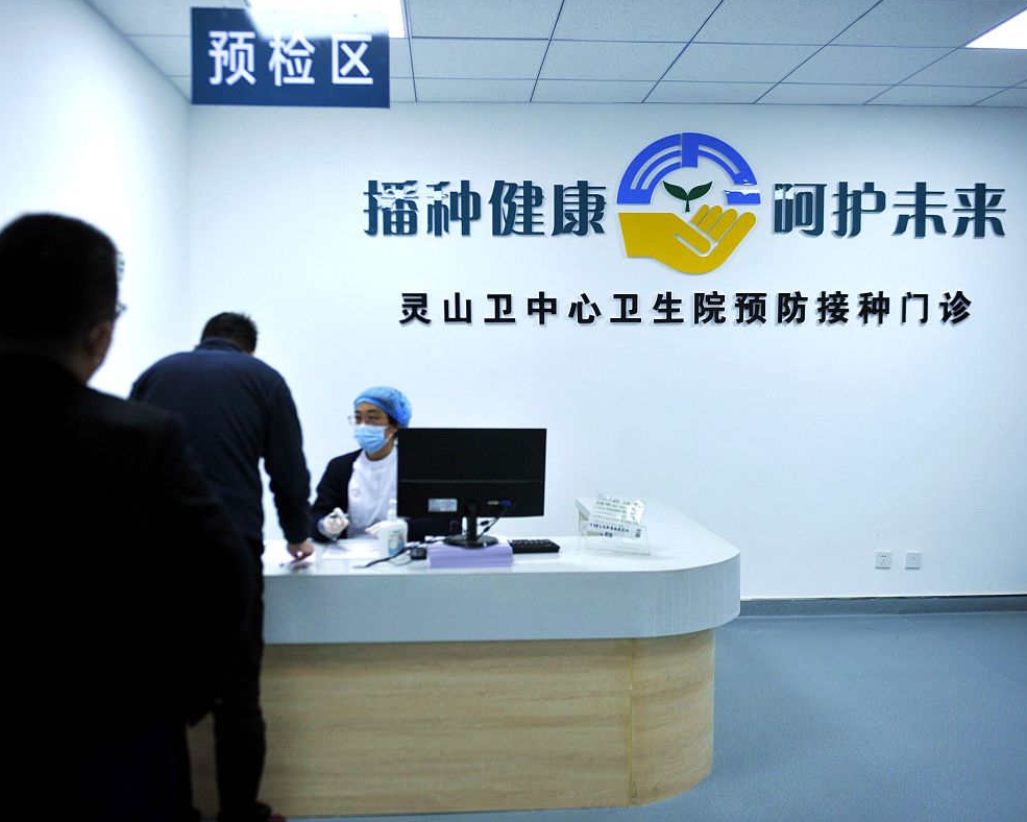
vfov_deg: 45.8
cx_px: 473
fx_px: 973
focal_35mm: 32
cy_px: 413
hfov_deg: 55.6
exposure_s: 1/800
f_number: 3.2
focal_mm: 28
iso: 1250
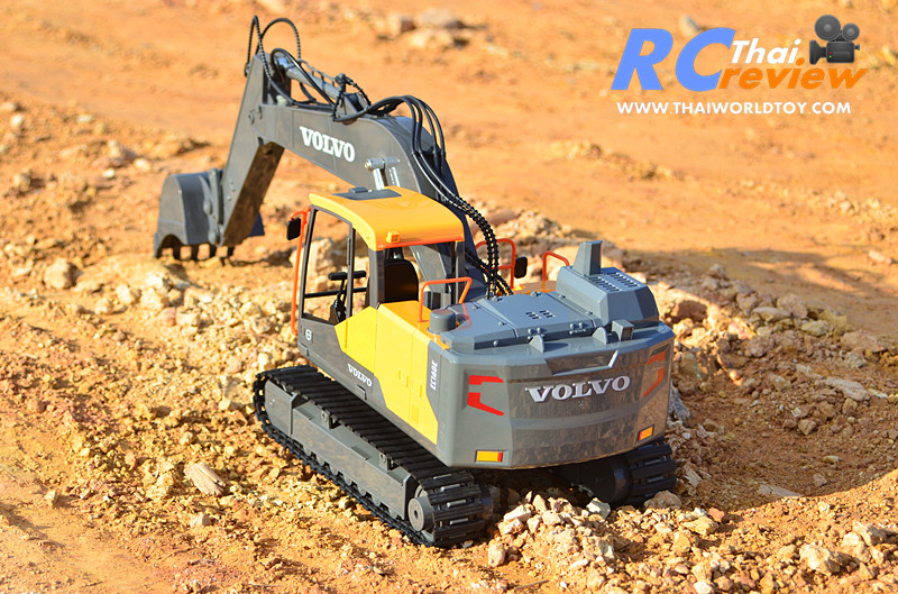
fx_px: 2538
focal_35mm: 102
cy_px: 297
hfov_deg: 20.1
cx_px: 449
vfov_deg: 13.3
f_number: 5.6
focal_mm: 68
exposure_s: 1/250
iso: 100
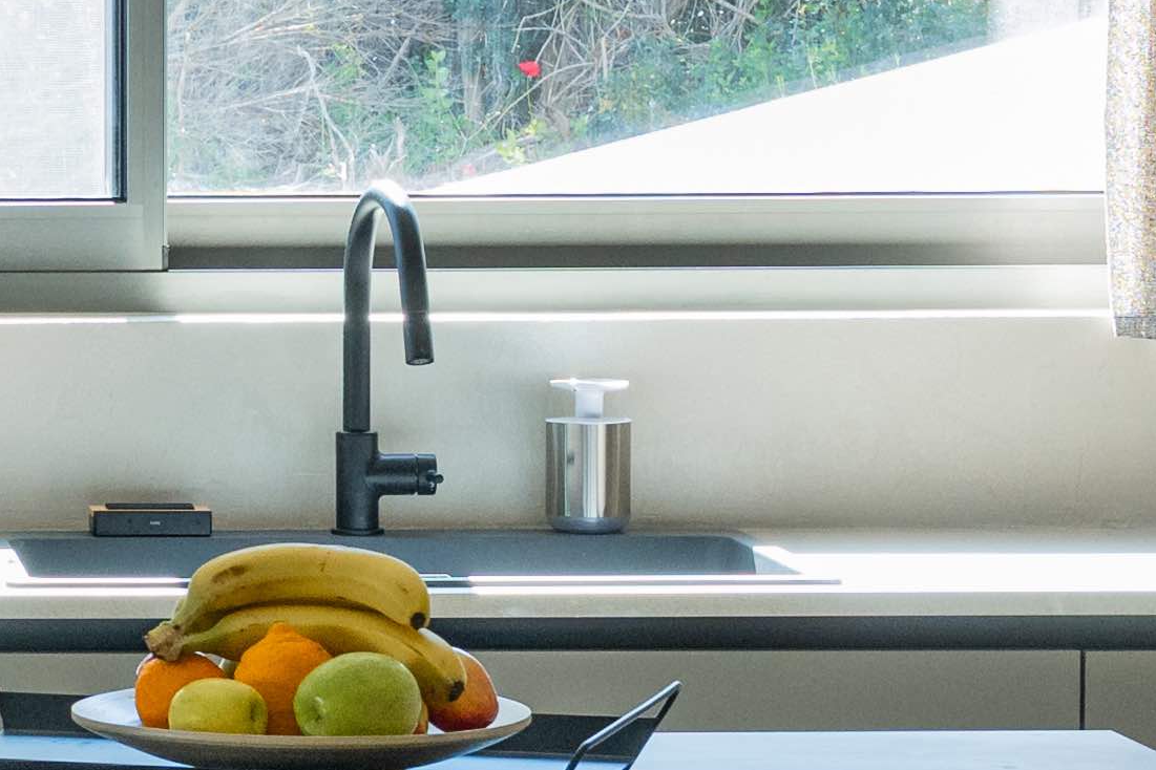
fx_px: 4816
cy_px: 299
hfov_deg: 13.1
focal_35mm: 150
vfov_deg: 9.1
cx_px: -455
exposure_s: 1/60
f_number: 6.3
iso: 500
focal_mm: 20
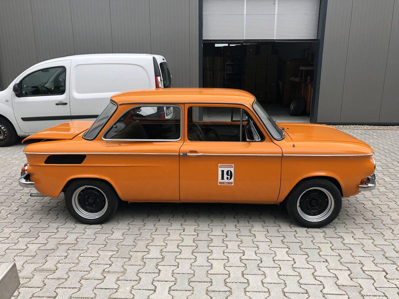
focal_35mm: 28
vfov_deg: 49.7
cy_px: 150
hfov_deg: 63.4
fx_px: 323
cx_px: 200
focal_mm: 3.99
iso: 20
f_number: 1.8
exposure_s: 1/268
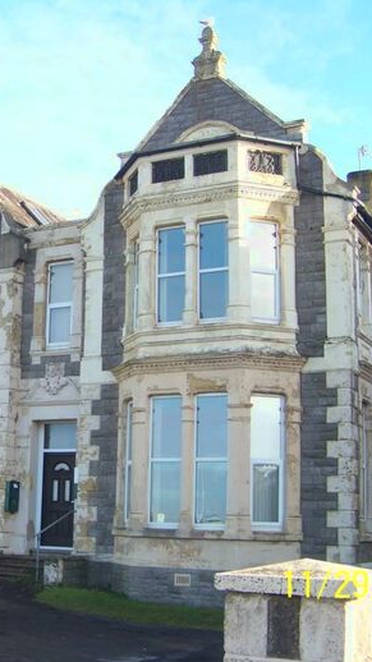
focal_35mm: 53
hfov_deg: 22.3
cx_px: 64
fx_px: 930
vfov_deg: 39.2
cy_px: 334
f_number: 2.8
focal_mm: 5.85
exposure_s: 1/250
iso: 66
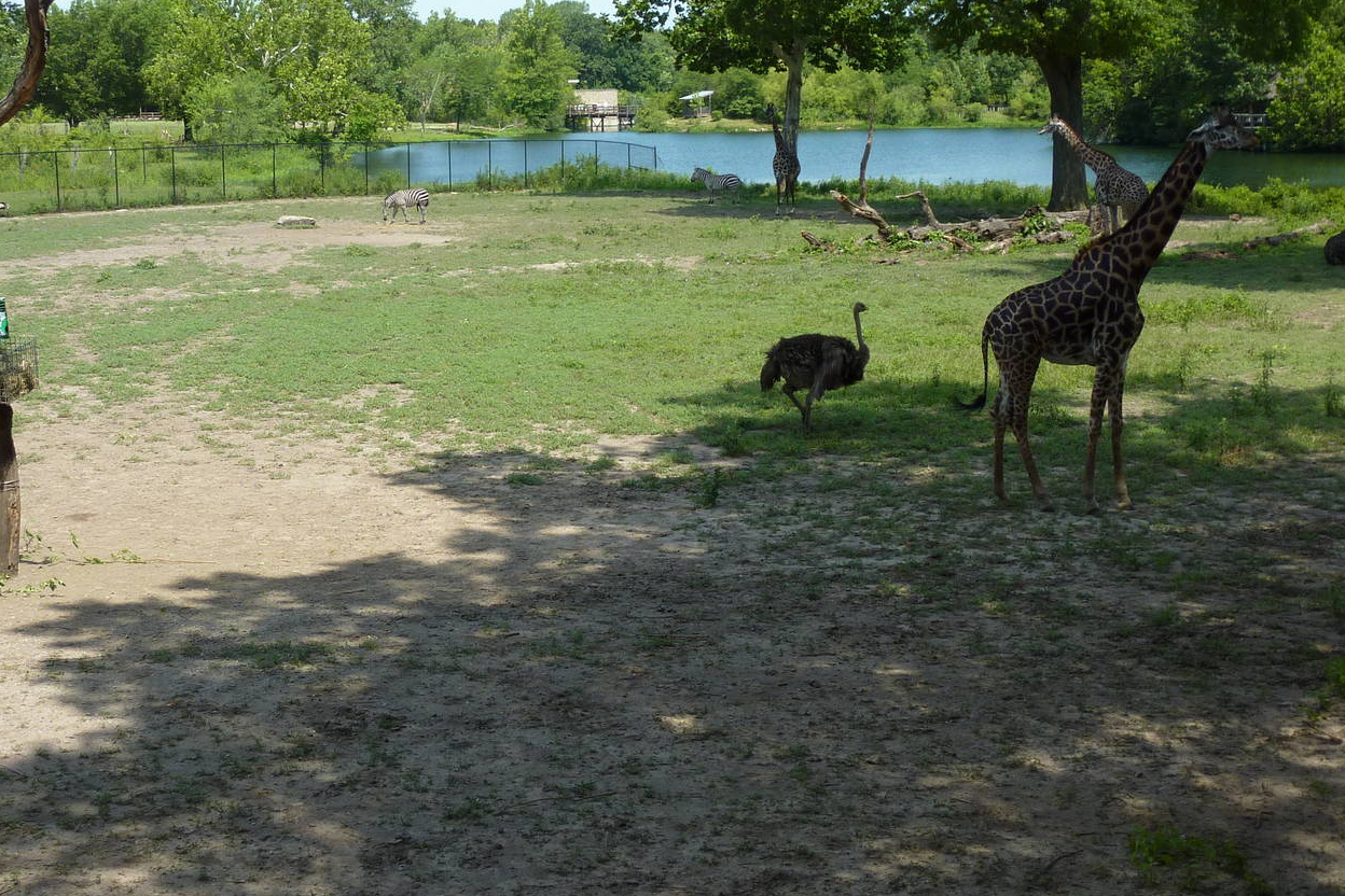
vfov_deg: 22.6
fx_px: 2241
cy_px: 324
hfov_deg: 33.3
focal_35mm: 60
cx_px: 514
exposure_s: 1/500
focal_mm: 7.3
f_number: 3.7
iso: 100
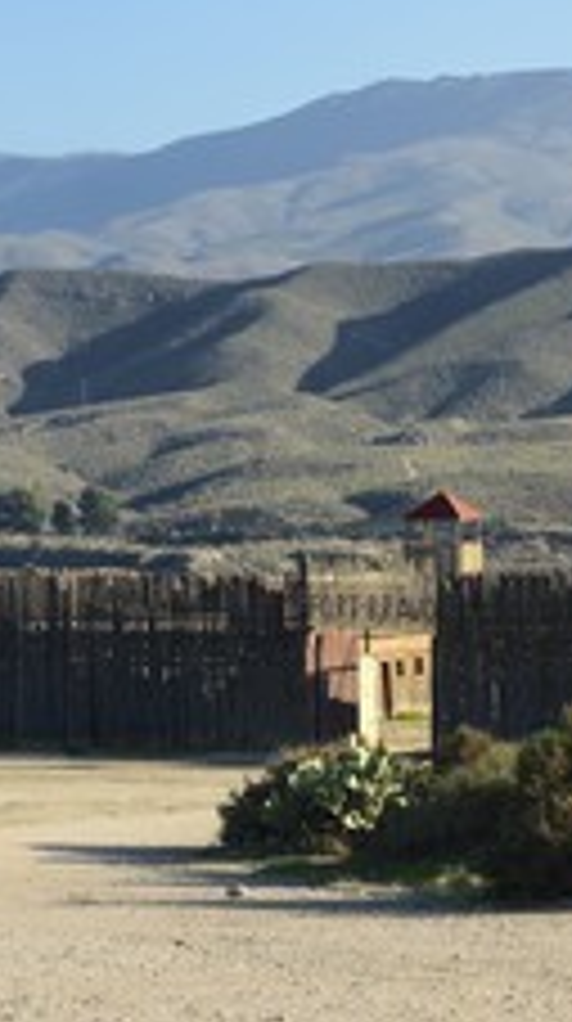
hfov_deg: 7.2
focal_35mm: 167
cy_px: 396
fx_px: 4521
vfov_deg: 12.9
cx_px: 577
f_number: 9
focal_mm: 86
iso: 200
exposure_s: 1/250
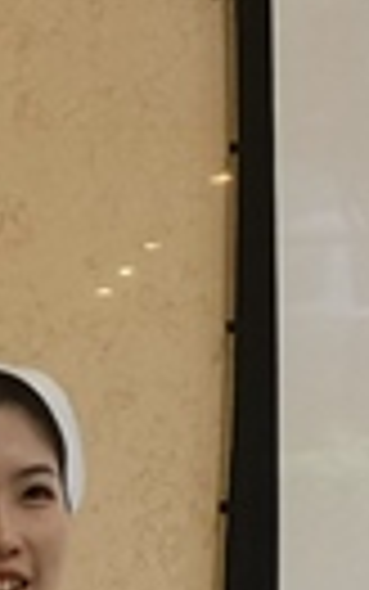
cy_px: 423
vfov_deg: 7.0
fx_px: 4806
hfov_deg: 4.4
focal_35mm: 299
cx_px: 58
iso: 125
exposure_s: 1/50
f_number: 1.6
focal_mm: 5.56
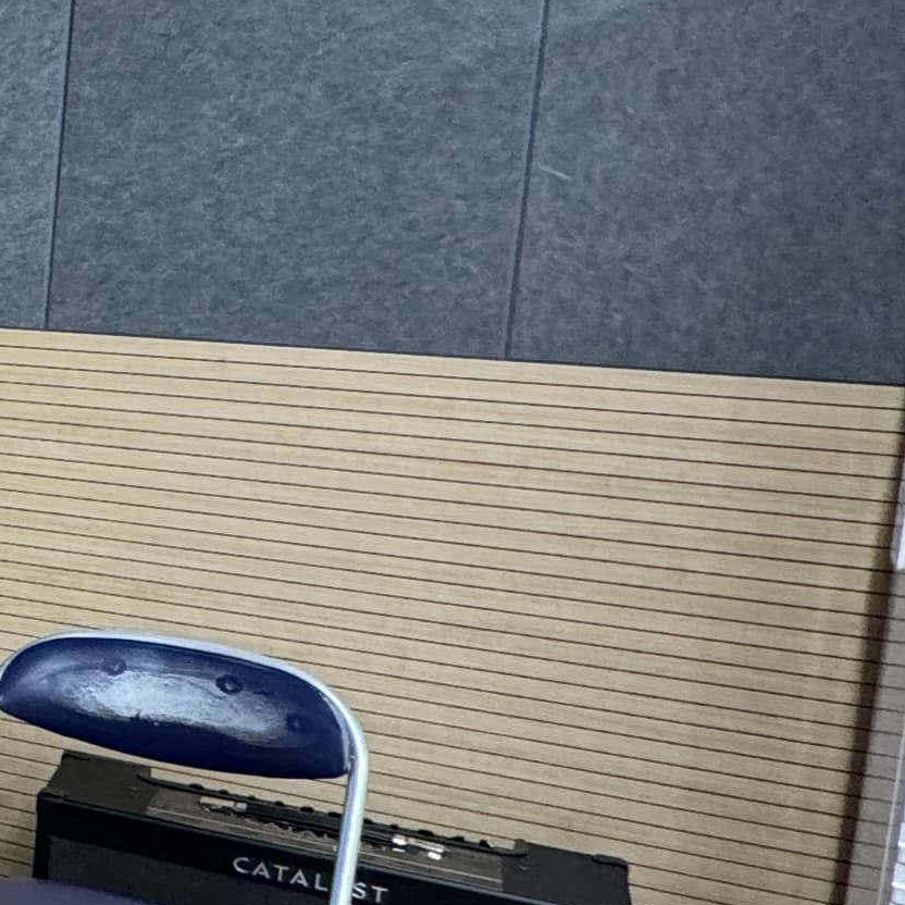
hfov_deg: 17.1
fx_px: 1775
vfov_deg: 28.5
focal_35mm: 60
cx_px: -1061
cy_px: 361
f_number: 2.2
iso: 200
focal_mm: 2.22
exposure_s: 1/60
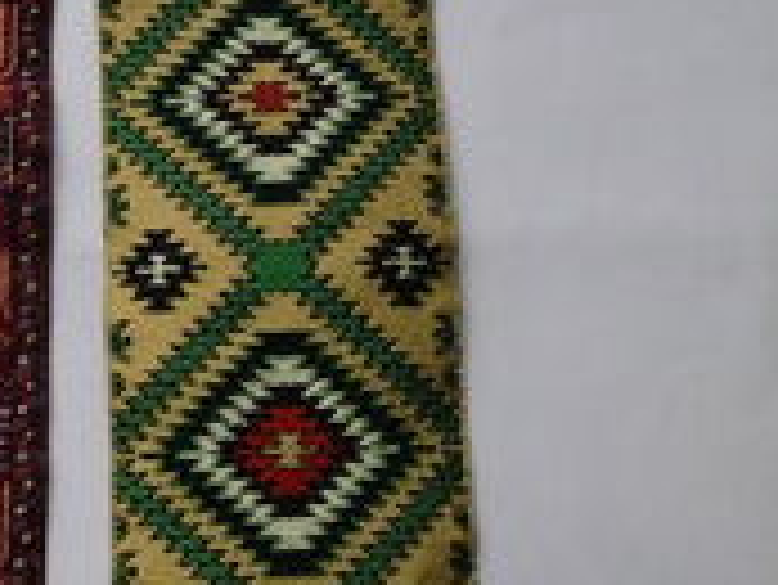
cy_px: 176
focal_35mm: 97
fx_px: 2182
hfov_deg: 19.9
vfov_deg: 15.2
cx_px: 112
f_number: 3.1
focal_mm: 6.3
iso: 250
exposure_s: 1/60
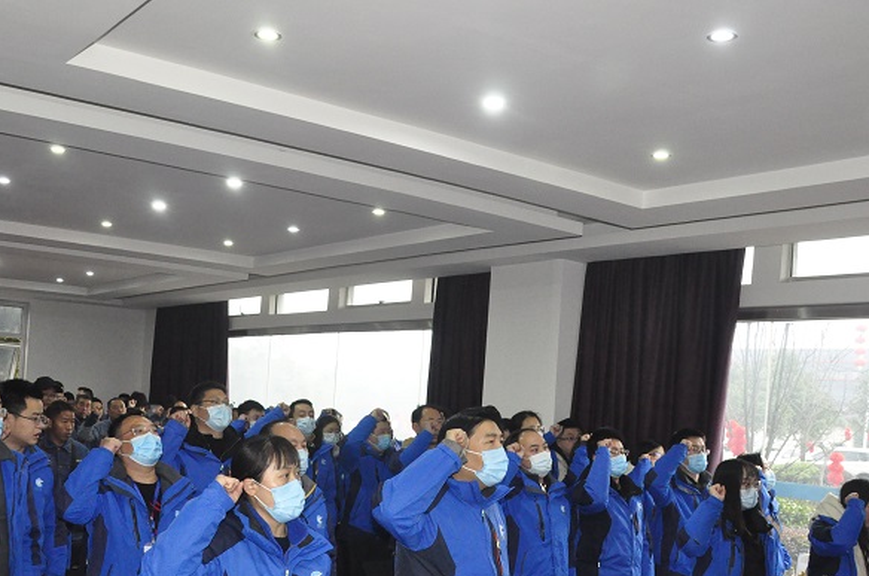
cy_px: 383
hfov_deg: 51.6
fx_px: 891
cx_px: 345
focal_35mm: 37
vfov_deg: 35.5
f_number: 5.6
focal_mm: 18
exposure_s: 1/50
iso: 3200
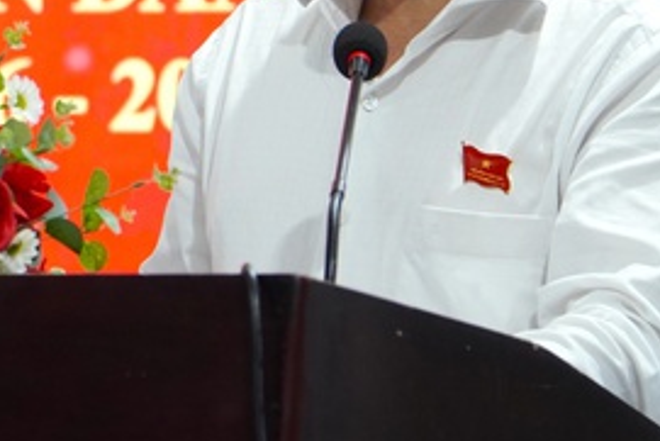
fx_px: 6090
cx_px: 278
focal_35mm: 332
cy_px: -30
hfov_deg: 6.2
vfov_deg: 4.1
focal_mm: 86
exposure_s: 1/160
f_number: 4
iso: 640
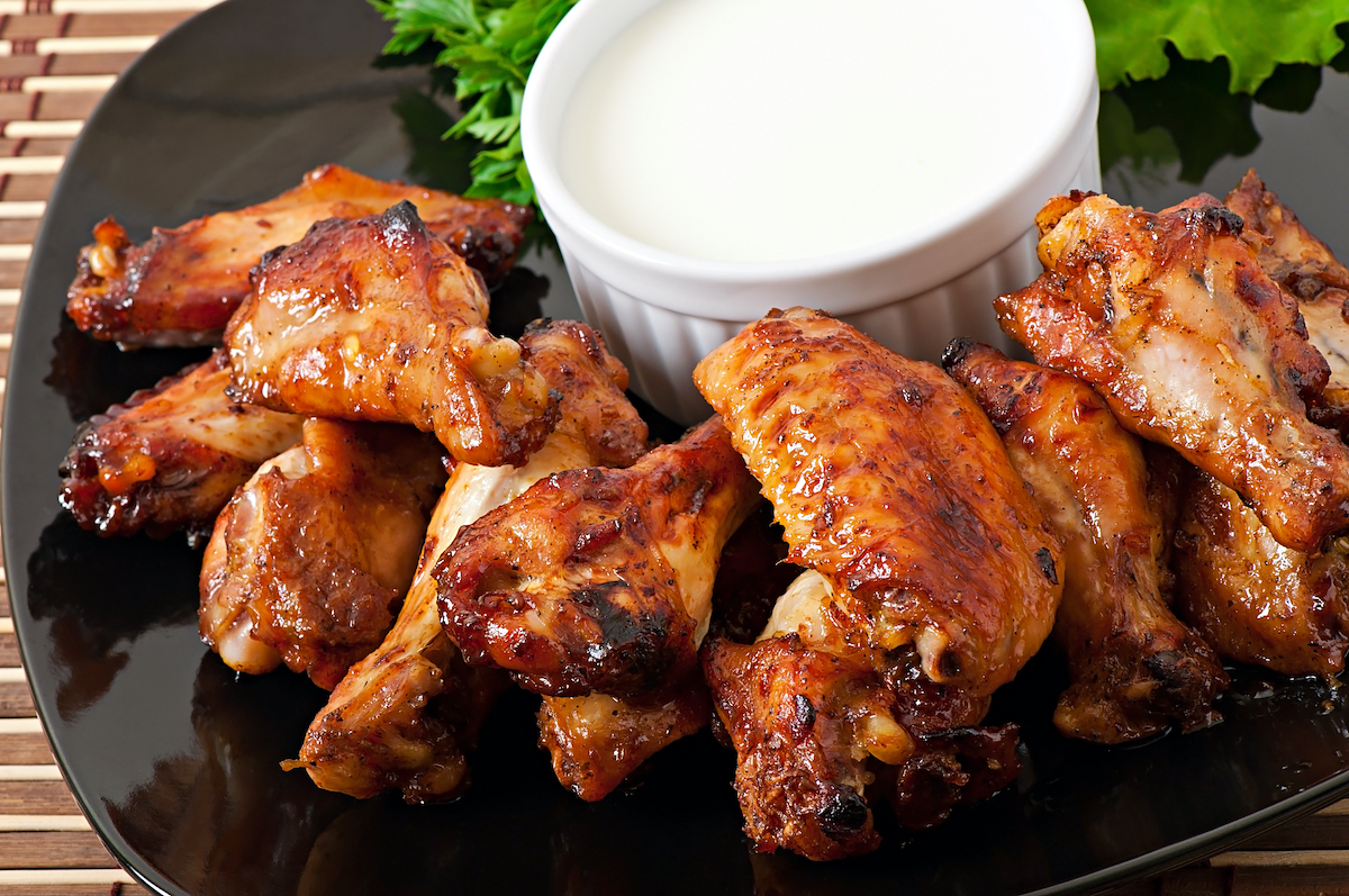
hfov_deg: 13.1
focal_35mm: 158
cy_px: 448
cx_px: 674
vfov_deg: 8.7
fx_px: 5895
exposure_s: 1/200
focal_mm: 105
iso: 100
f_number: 13
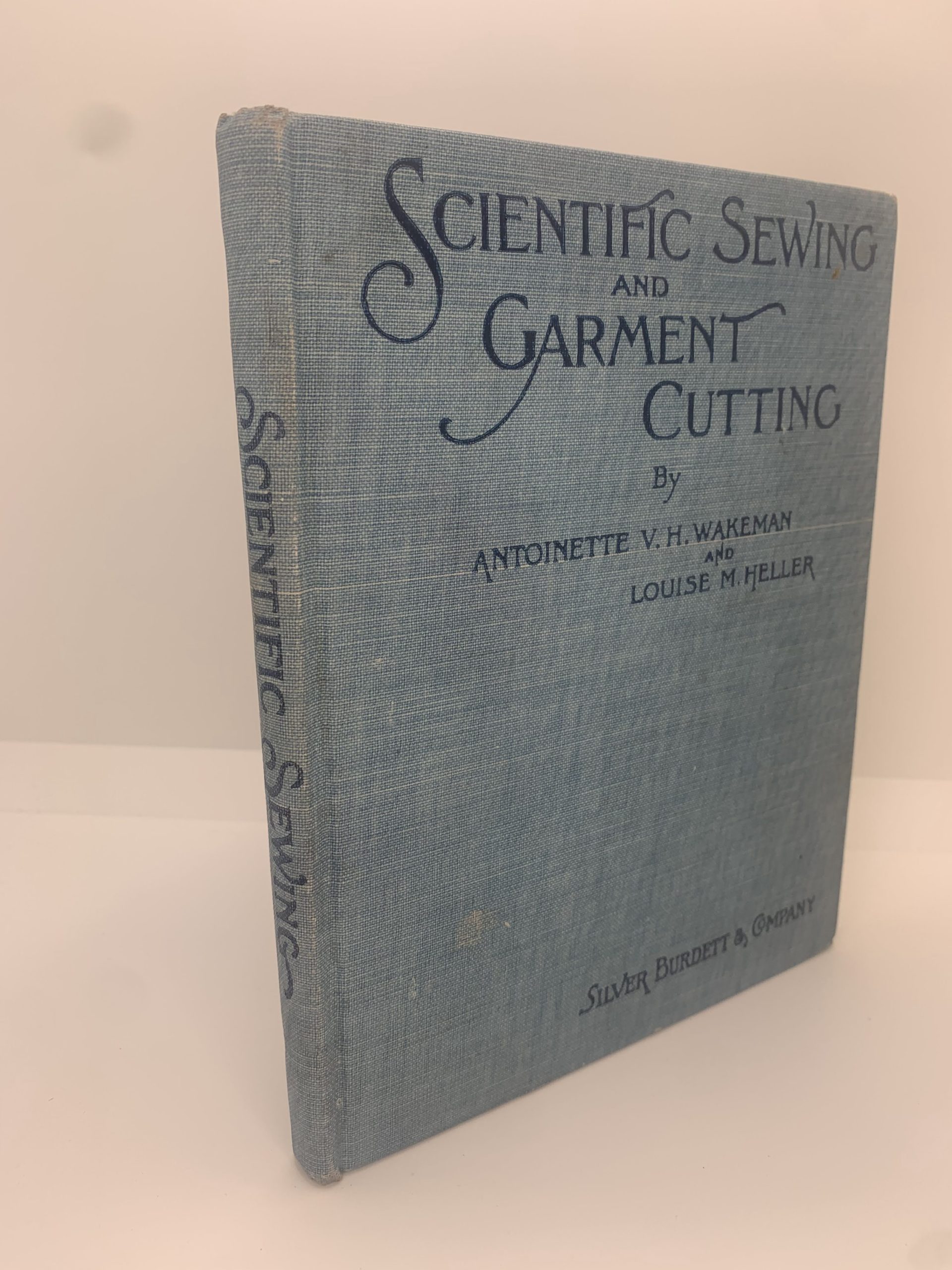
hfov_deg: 53.1
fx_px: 953
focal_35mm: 26
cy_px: 635
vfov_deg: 67.3
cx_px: 476
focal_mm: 4.25
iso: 25
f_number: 1.8
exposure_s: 1/243
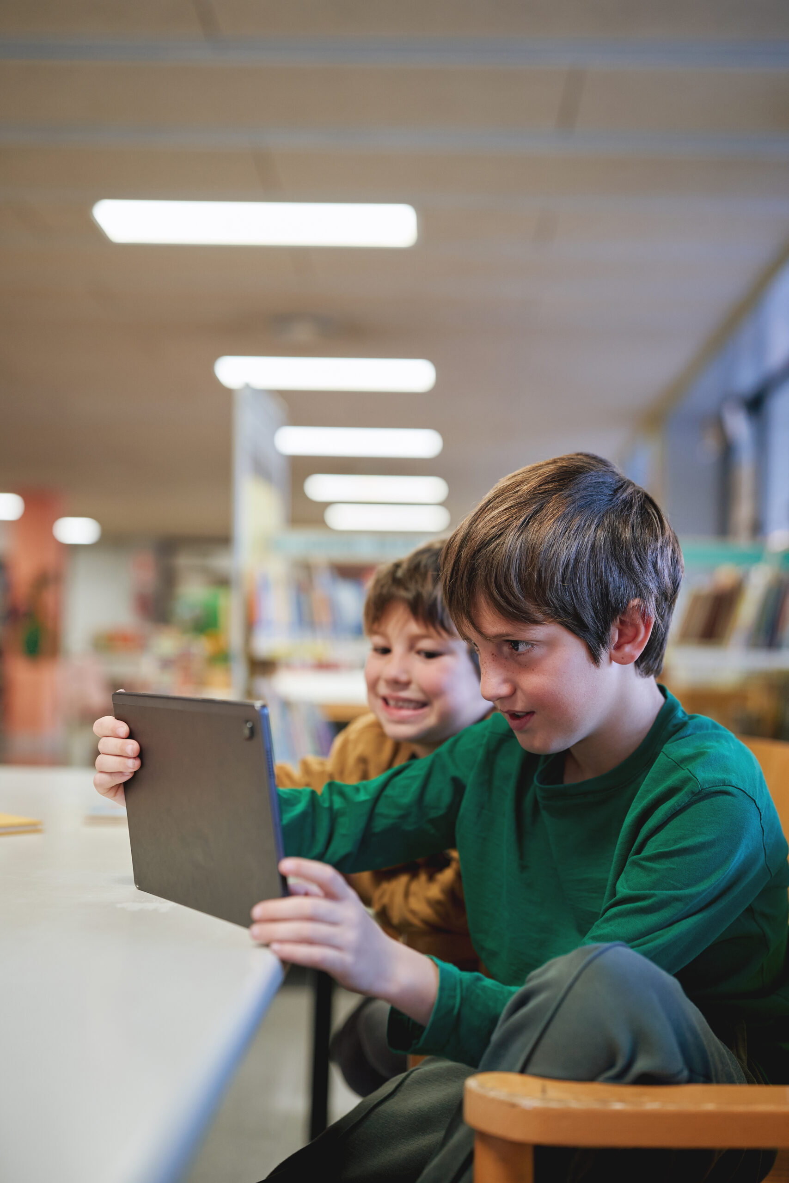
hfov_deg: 33.4
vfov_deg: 48.5
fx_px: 1315
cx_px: 394
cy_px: 592
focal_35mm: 40
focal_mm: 40
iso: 500
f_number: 1.8
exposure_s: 1/160
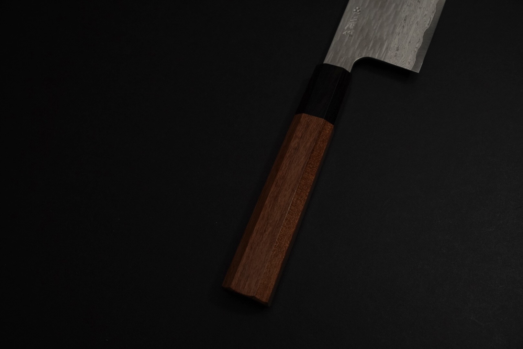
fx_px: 578
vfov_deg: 33.7
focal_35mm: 40
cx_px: 262
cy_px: 174
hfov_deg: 48.7
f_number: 5
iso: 800
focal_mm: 26.5
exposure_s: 1/160
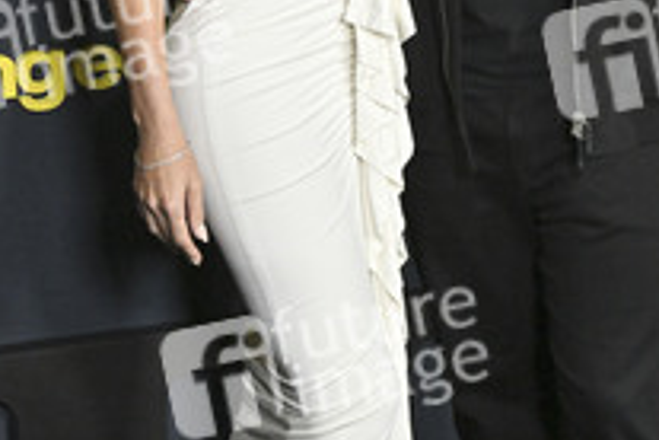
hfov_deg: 25.0
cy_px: -115
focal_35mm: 81
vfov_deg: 16.1
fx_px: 1483
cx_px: 417
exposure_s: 1/320
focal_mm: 42
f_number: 5.6
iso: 2500
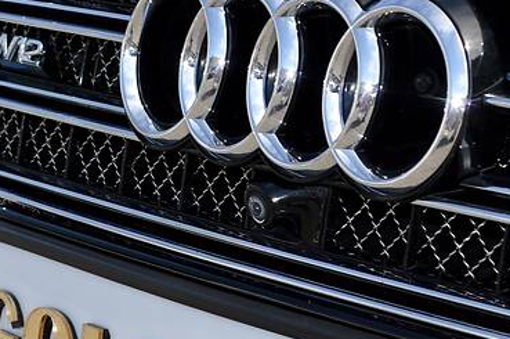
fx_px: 2534
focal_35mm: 179
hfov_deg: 11.4
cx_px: 41
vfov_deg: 7.6
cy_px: 33
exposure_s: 1/200
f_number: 8
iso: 100
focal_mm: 55
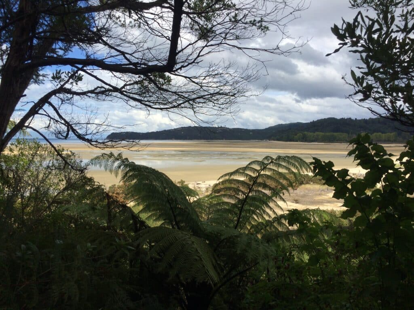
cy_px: 155
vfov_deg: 48.2
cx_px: 207
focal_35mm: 29
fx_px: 347
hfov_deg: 61.7
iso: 32
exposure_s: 1/2933
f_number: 2.2
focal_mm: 4.15
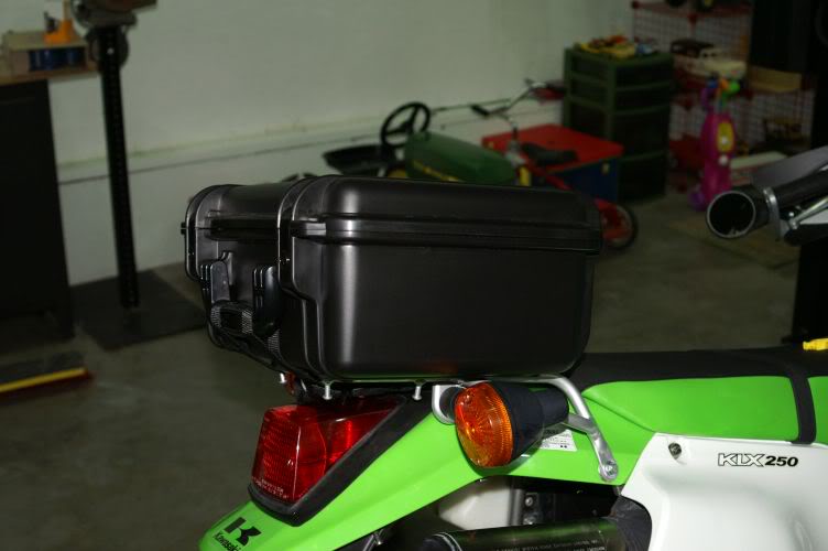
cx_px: 414
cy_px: 276
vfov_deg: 25.7
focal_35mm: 52
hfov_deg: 37.9
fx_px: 1206
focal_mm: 35
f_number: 5.6
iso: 400
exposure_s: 1/60
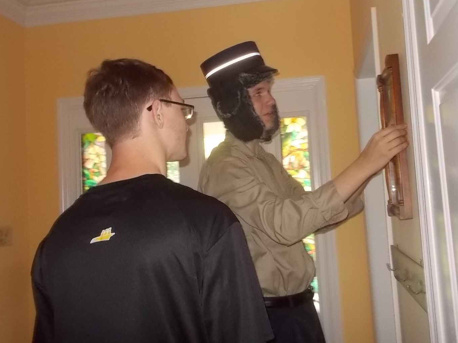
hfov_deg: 53.8
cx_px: 255
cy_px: 165
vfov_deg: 41.8
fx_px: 450
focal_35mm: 34
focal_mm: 4.1
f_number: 3.3
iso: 400
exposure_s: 1/30
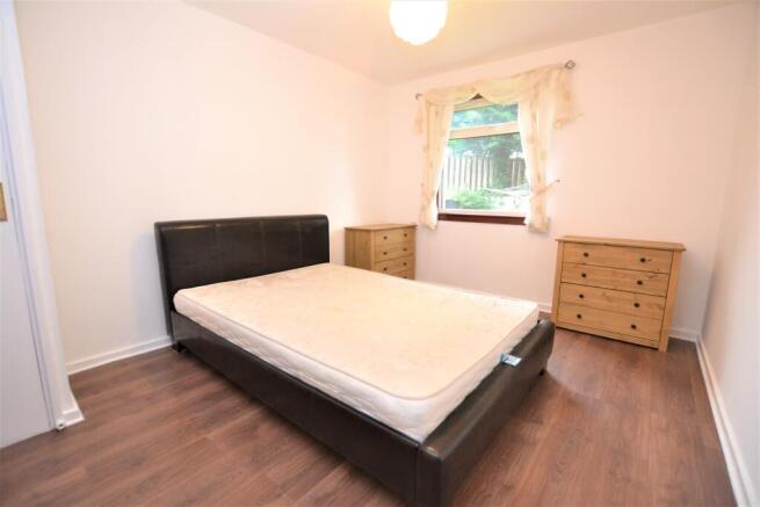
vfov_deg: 77.4
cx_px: 380
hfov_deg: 100.4
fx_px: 317
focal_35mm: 15
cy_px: 254
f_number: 3.5
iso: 1250
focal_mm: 10
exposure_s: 1/60
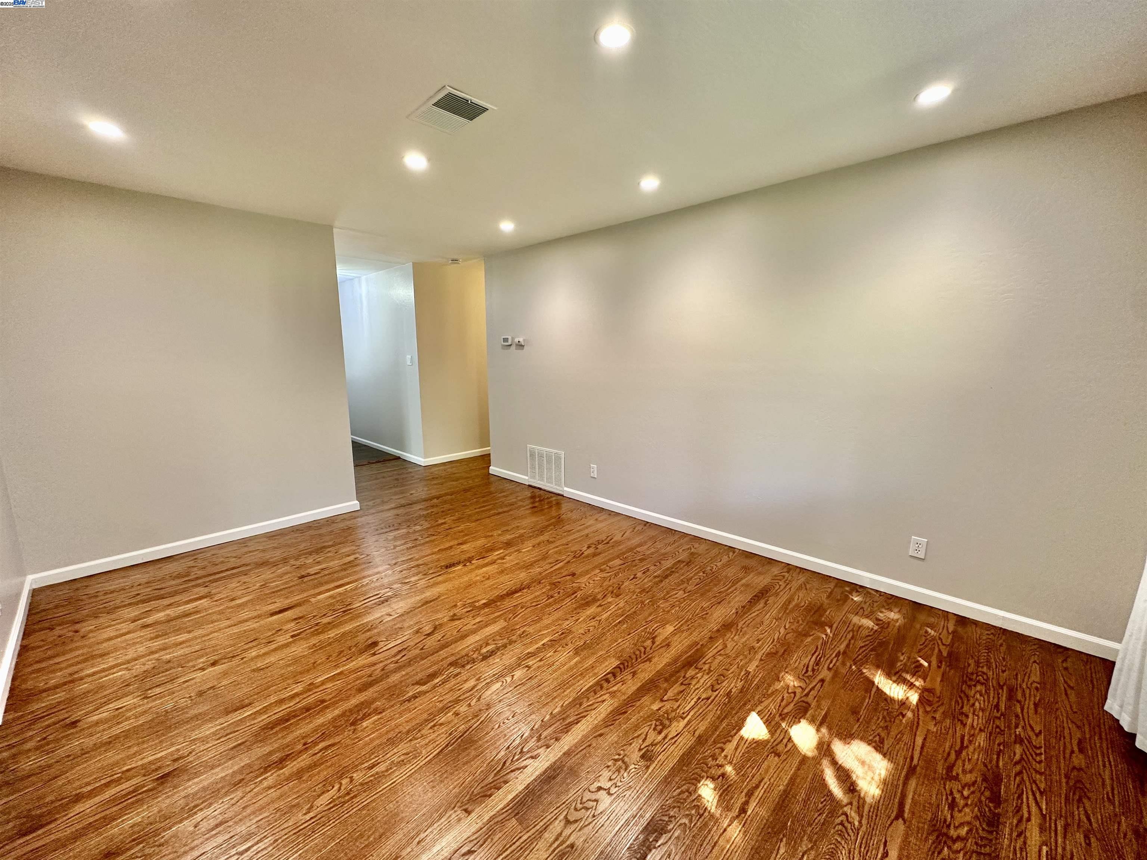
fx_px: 464
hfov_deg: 102.1
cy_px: 430
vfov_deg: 85.7
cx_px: 574
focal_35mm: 14
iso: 200
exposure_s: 1/60
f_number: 2.2
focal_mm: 2.22
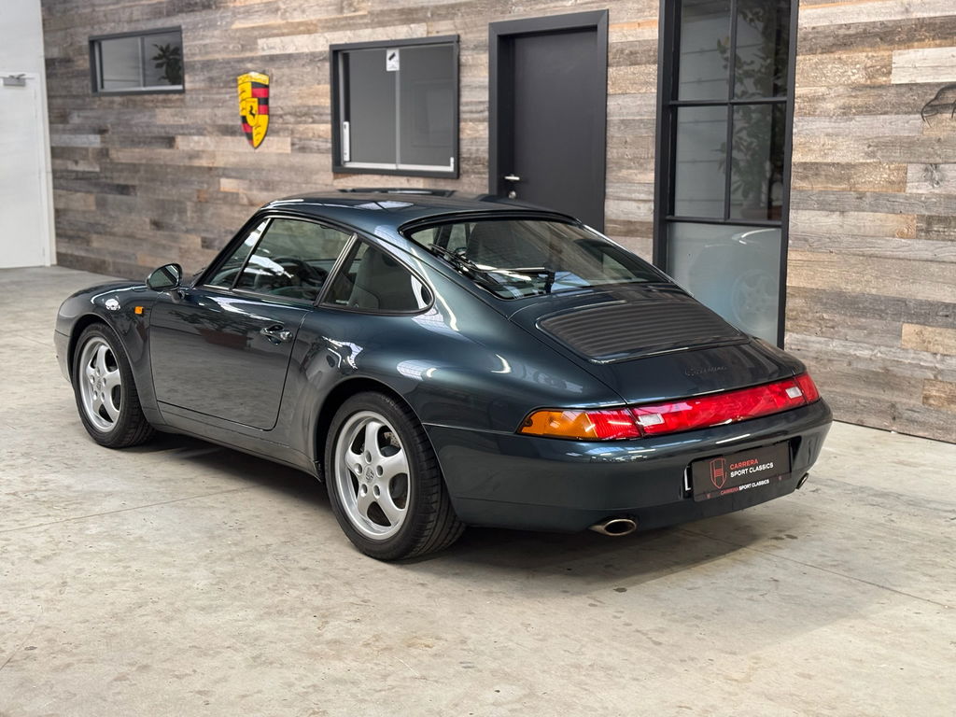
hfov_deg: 39.7
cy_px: 358
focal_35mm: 48
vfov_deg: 30.3
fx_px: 1326
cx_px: 478
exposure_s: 1/33
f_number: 1.78
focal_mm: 6.76
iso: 200
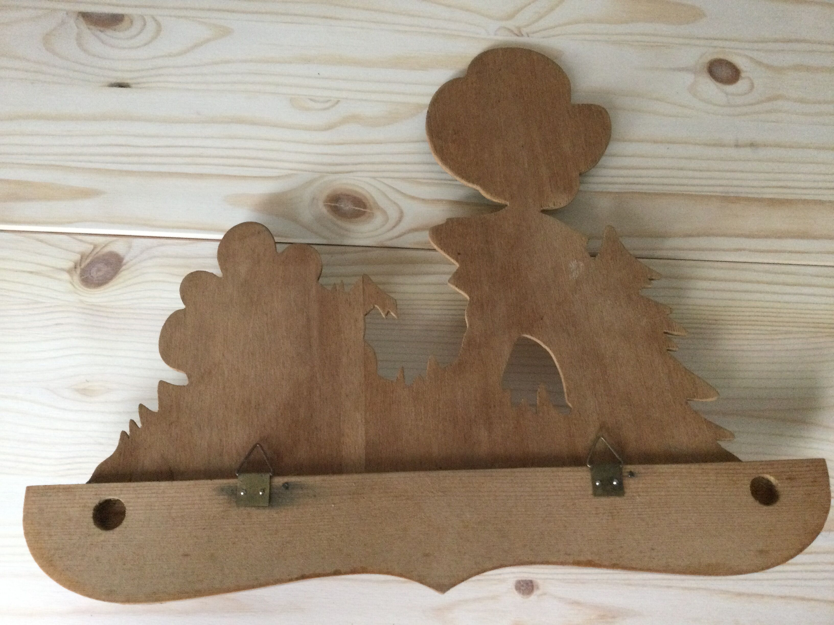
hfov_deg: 58.4
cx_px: 417
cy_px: 312
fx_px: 747
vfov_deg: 45.4
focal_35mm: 31
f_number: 2.4
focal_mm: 3.3
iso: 200
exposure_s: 1/20
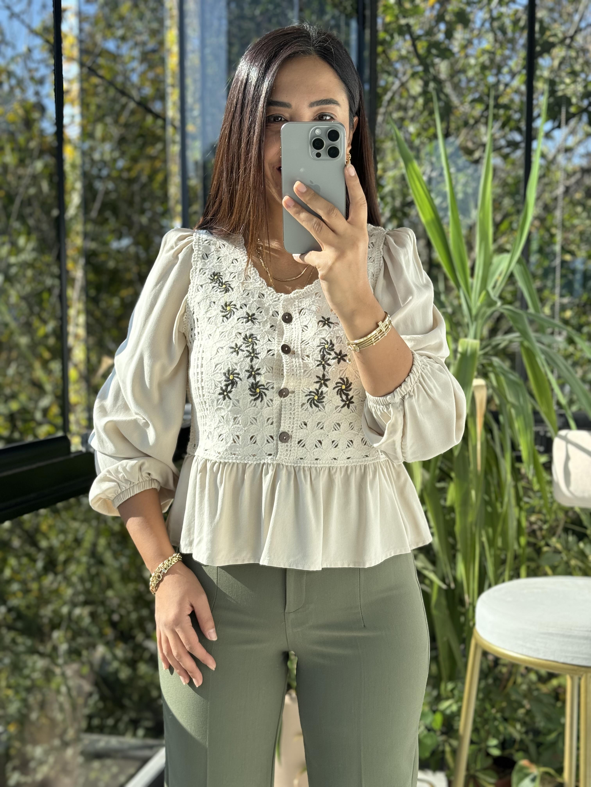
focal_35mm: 48
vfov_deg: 39.7
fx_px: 1093
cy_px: 394
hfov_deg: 30.3
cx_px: 296
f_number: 1.78
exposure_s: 1/900
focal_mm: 6.76
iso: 64
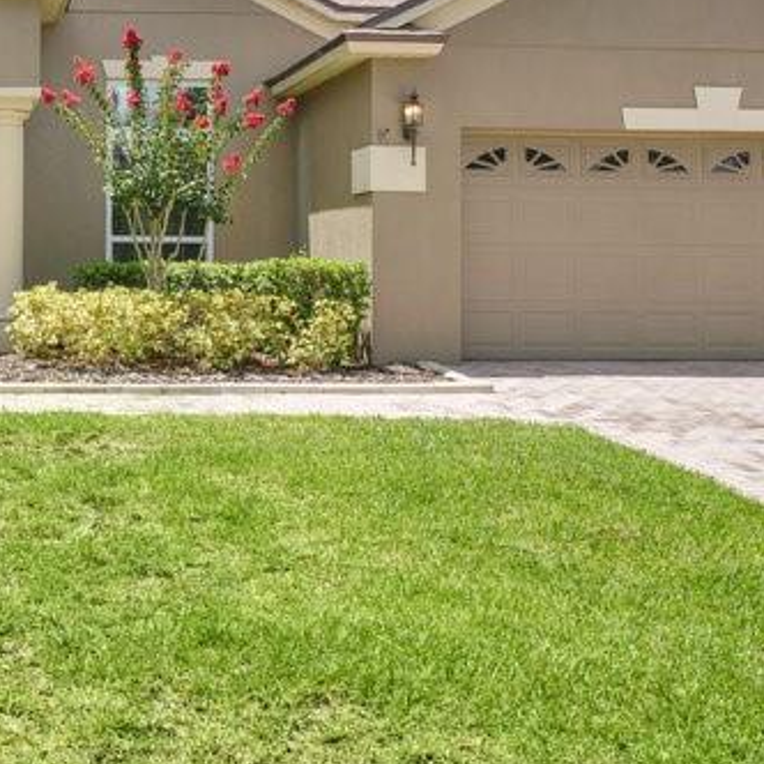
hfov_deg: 36.8
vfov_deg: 40.4
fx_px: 1024
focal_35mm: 41
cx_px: 2
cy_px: 252
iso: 100
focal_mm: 16
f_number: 10
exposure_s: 1/160
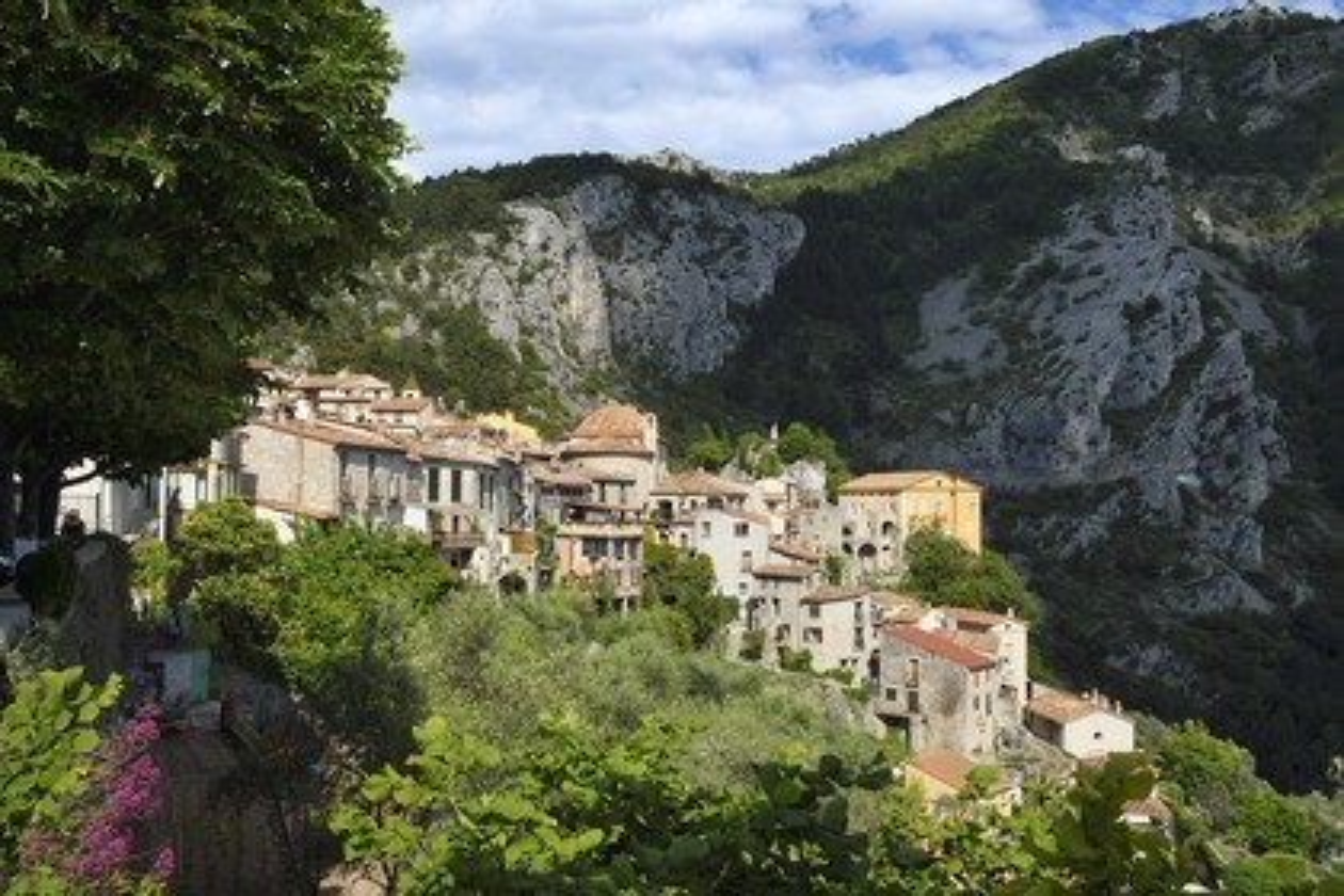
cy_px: 448
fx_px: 1419
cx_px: 672
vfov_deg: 35.1
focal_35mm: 38
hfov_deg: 50.7
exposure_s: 1/320
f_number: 13
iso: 200
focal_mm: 38
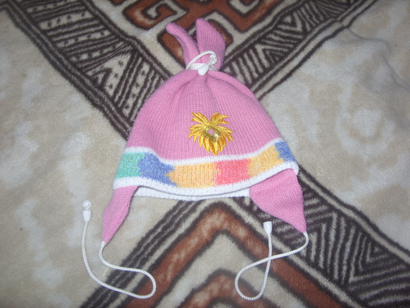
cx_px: 205
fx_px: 450
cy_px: 154
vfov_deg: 37.7
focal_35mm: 38
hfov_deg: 49.0
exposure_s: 1/30
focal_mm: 6.3
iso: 50
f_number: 2.8
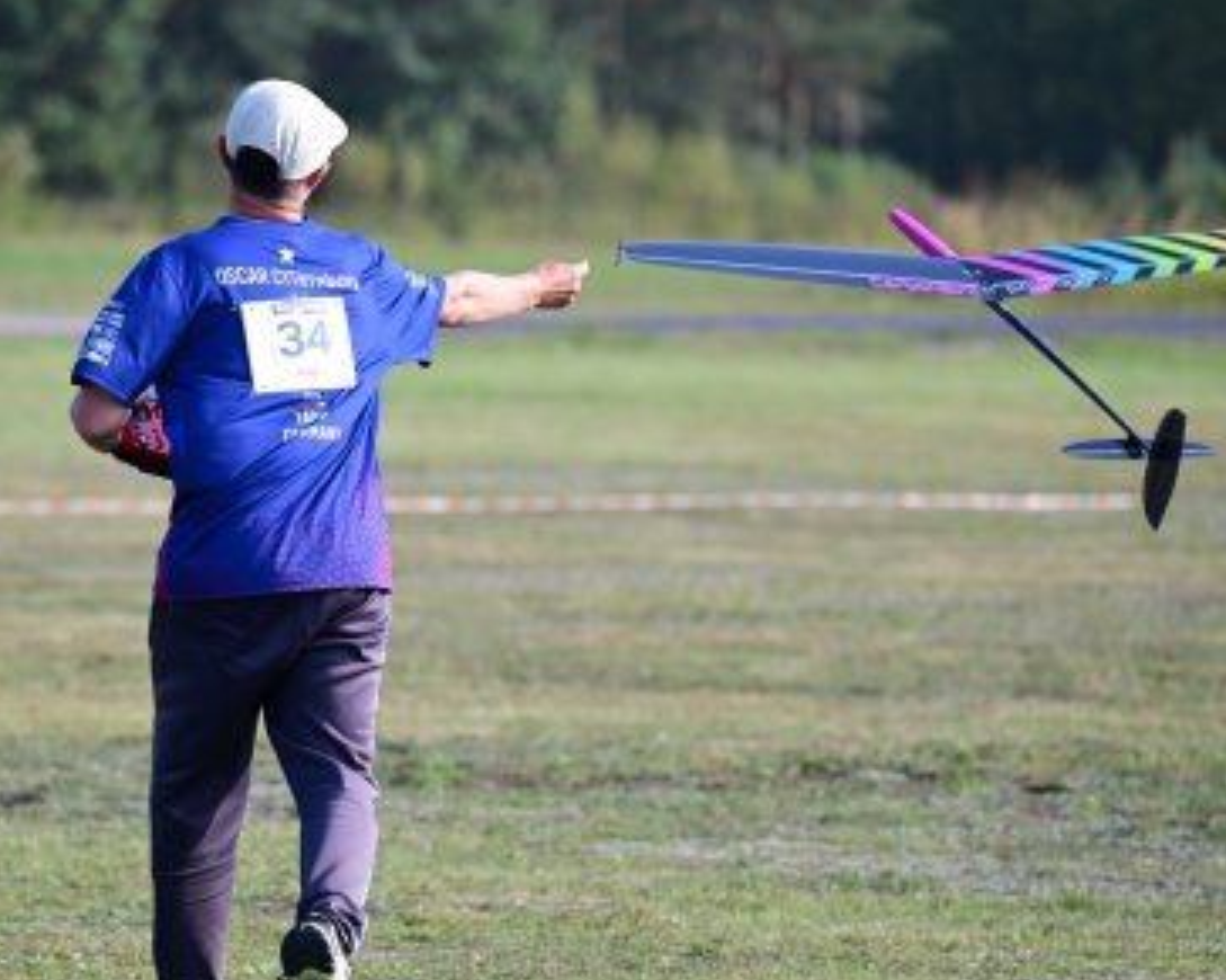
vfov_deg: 4.0
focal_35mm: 386
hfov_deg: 5.0
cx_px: 448
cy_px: 531
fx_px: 13998
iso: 1600
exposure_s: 1/3200
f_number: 7.1
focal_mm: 300
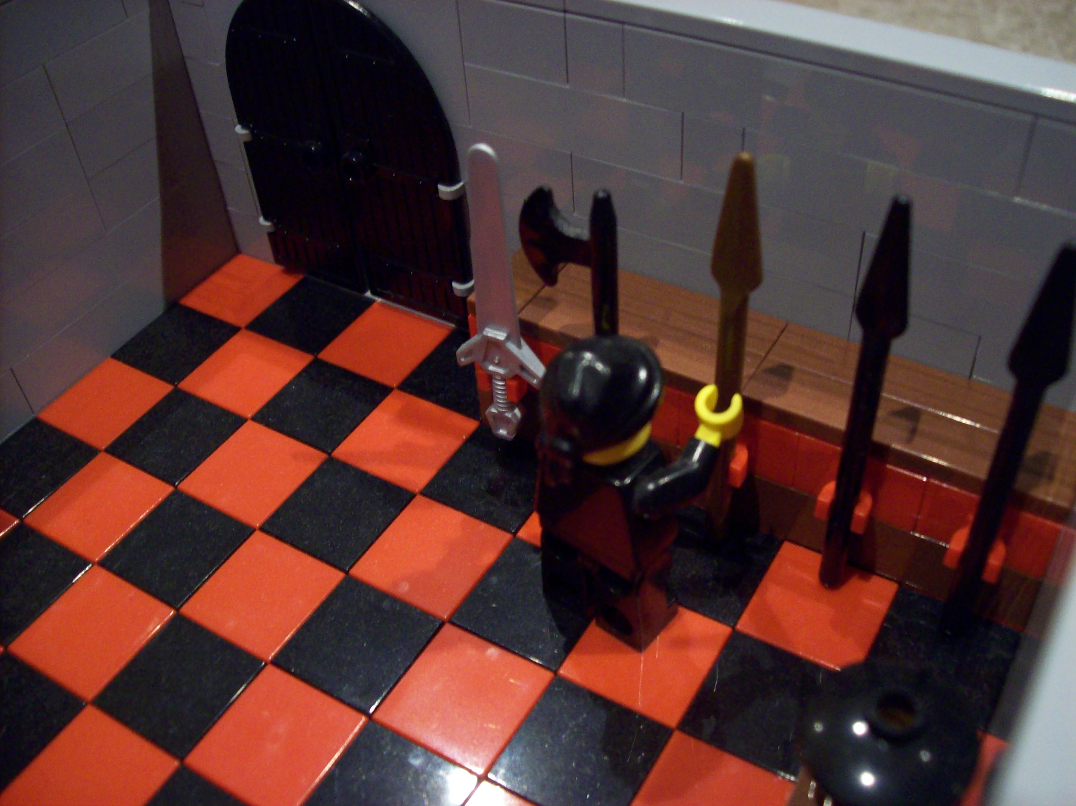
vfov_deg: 39.6
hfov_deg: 51.4
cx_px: 538
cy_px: 403
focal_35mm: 36
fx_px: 1119
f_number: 2.7
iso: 200
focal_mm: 6
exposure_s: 1/8
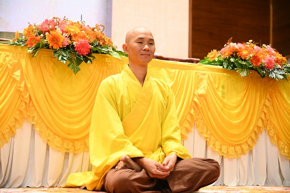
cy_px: 96
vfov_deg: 20.6
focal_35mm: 66
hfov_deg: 30.5
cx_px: 145
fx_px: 531
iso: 6400
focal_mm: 66
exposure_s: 1/160
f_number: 4
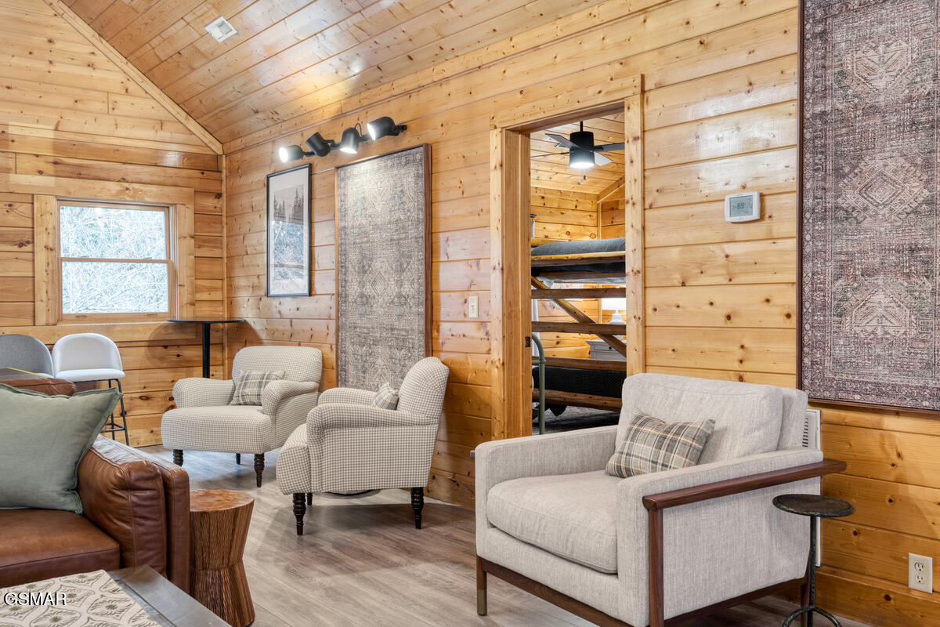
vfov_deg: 43.6
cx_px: 470
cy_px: 314
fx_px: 783
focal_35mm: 30
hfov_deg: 61.9
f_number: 8
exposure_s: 1/2
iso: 200
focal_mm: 30
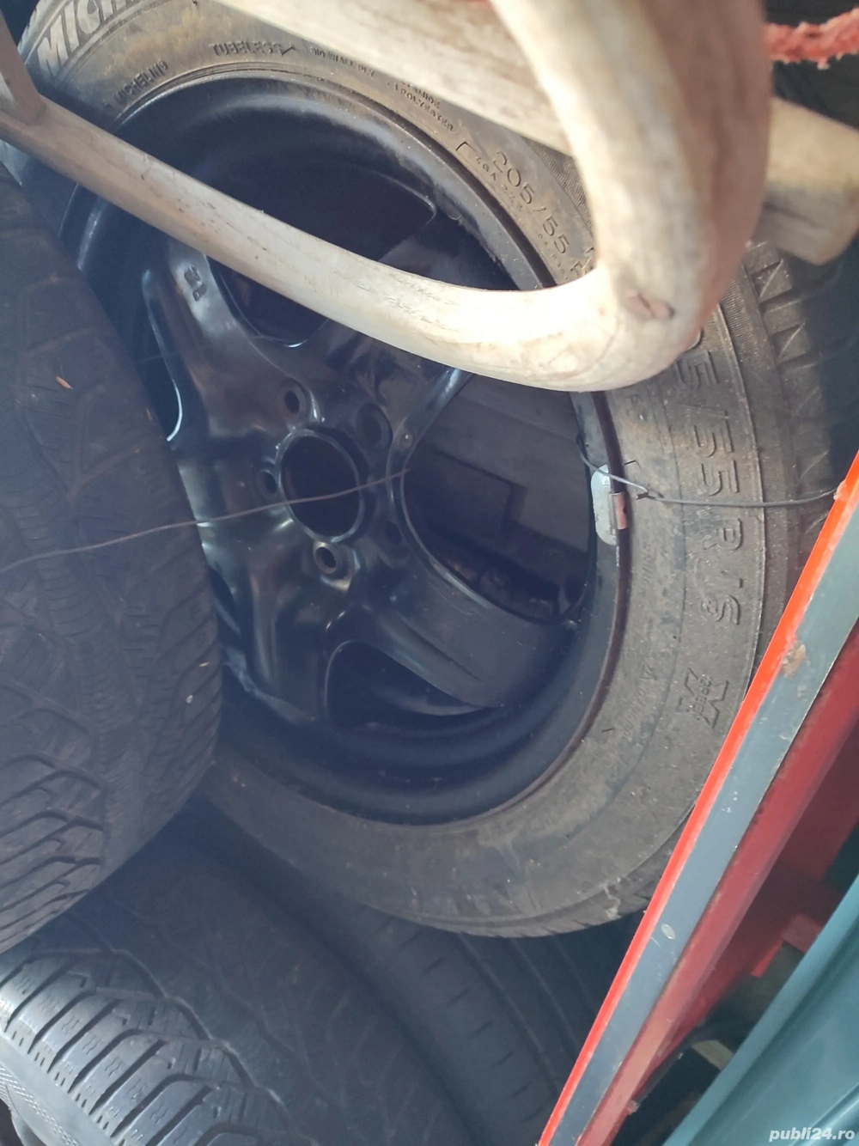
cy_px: 573
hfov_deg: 56.8
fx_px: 794
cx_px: 430
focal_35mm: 24
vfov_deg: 71.6
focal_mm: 5.89
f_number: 1.89
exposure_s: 1/17
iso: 617
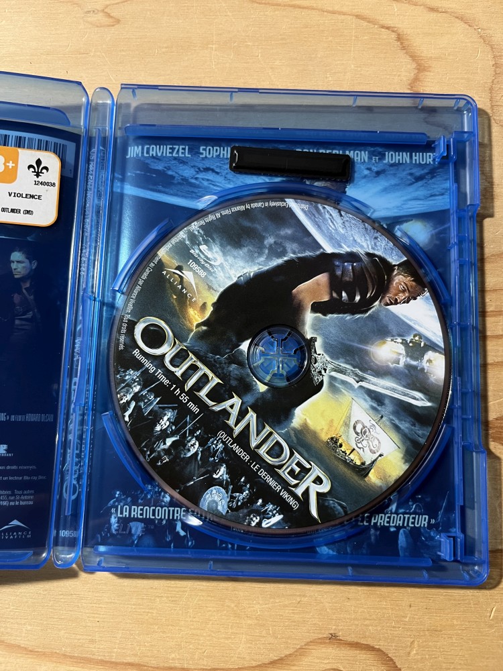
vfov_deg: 67.3
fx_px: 504
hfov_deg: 53.1
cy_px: 336
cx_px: 252
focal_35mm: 26
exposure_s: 1/60
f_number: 1.6
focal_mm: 5.1
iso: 200
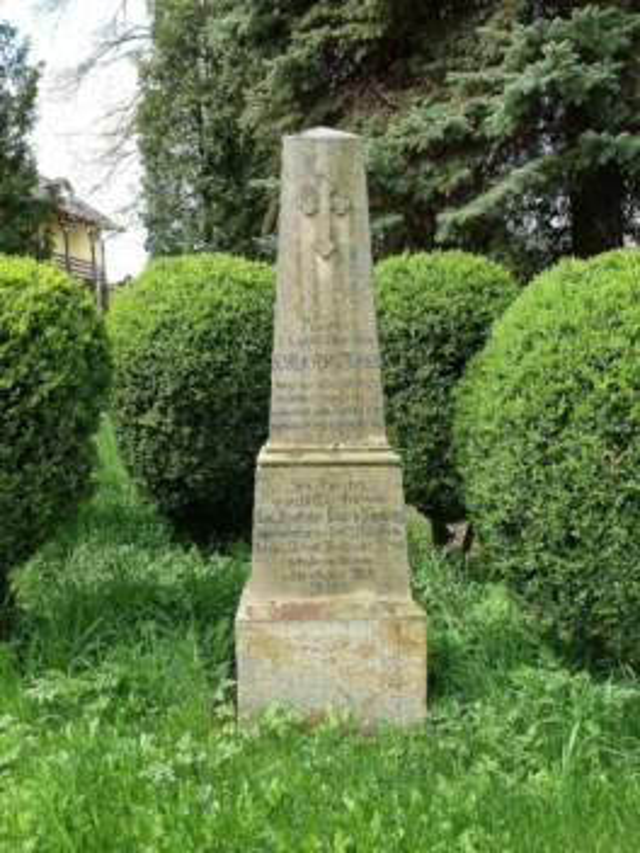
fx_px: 740
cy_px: 426
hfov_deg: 46.8
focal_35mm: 30
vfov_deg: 60.0
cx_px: 320
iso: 100
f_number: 4
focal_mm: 5.4
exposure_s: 1/125
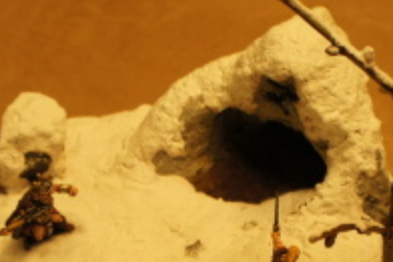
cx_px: 196
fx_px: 863
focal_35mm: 79
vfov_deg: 17.0
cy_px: 252
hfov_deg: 25.7
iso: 200
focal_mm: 18
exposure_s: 1/60
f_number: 5.6
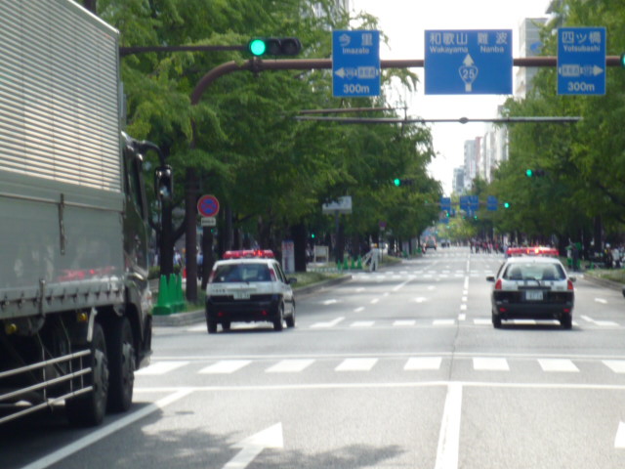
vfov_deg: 12.0
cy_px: 234
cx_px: 312
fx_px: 2239
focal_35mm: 124
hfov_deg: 15.9
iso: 100
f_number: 4.9
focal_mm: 12.2
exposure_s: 1/200
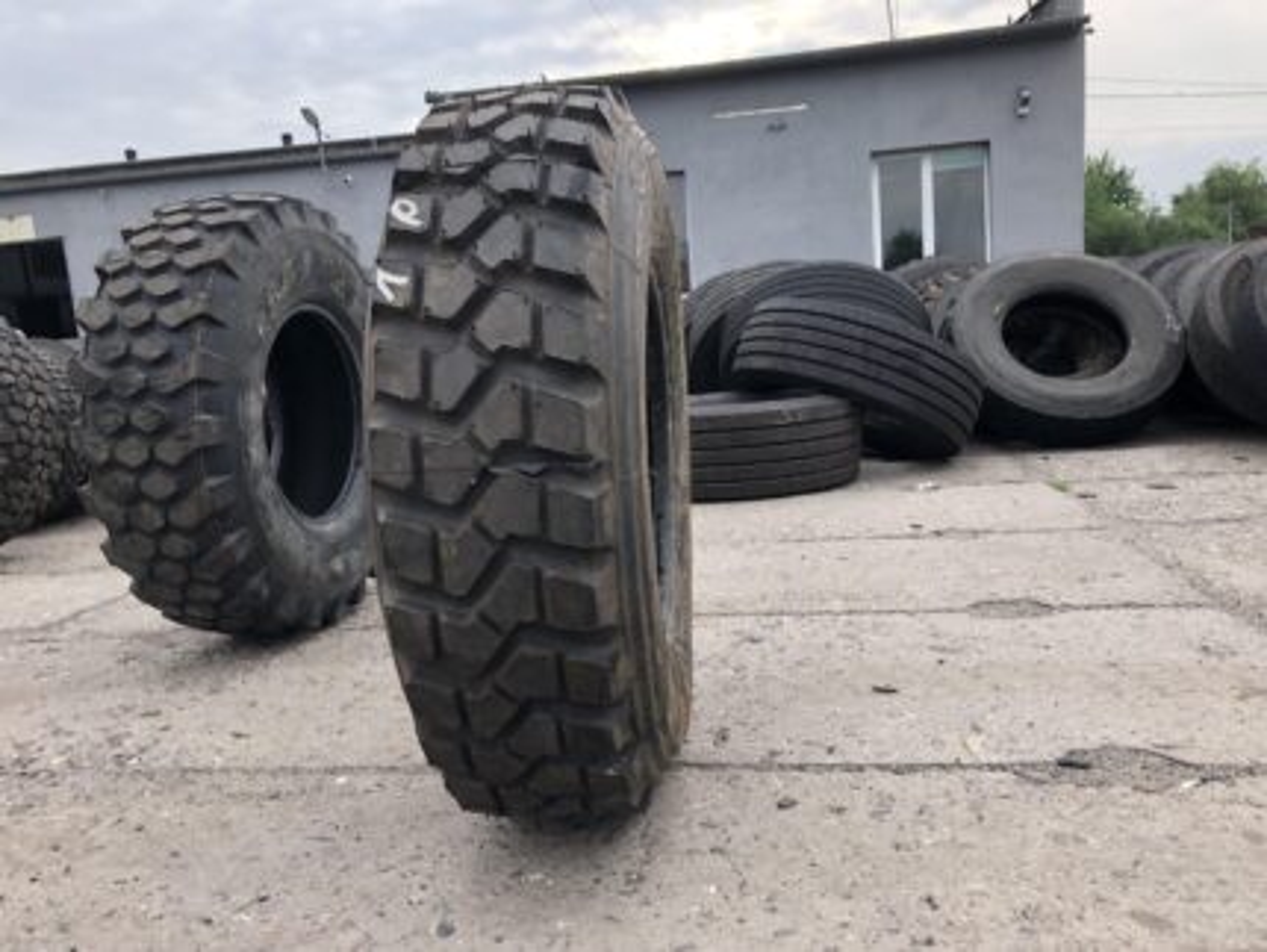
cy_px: 476
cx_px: 634
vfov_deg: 49.8
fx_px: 1025
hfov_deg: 63.4
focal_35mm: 28
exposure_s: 1/385
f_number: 1.8
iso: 20
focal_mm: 3.99
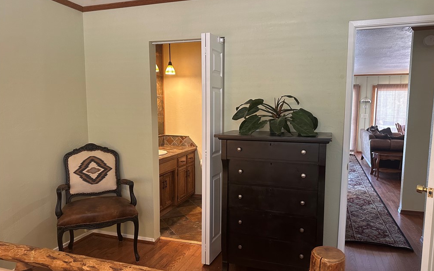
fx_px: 307
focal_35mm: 26
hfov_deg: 70.4
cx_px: 220
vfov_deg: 47.5
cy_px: 146
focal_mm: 6.86
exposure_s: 1/60
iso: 320
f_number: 1.78
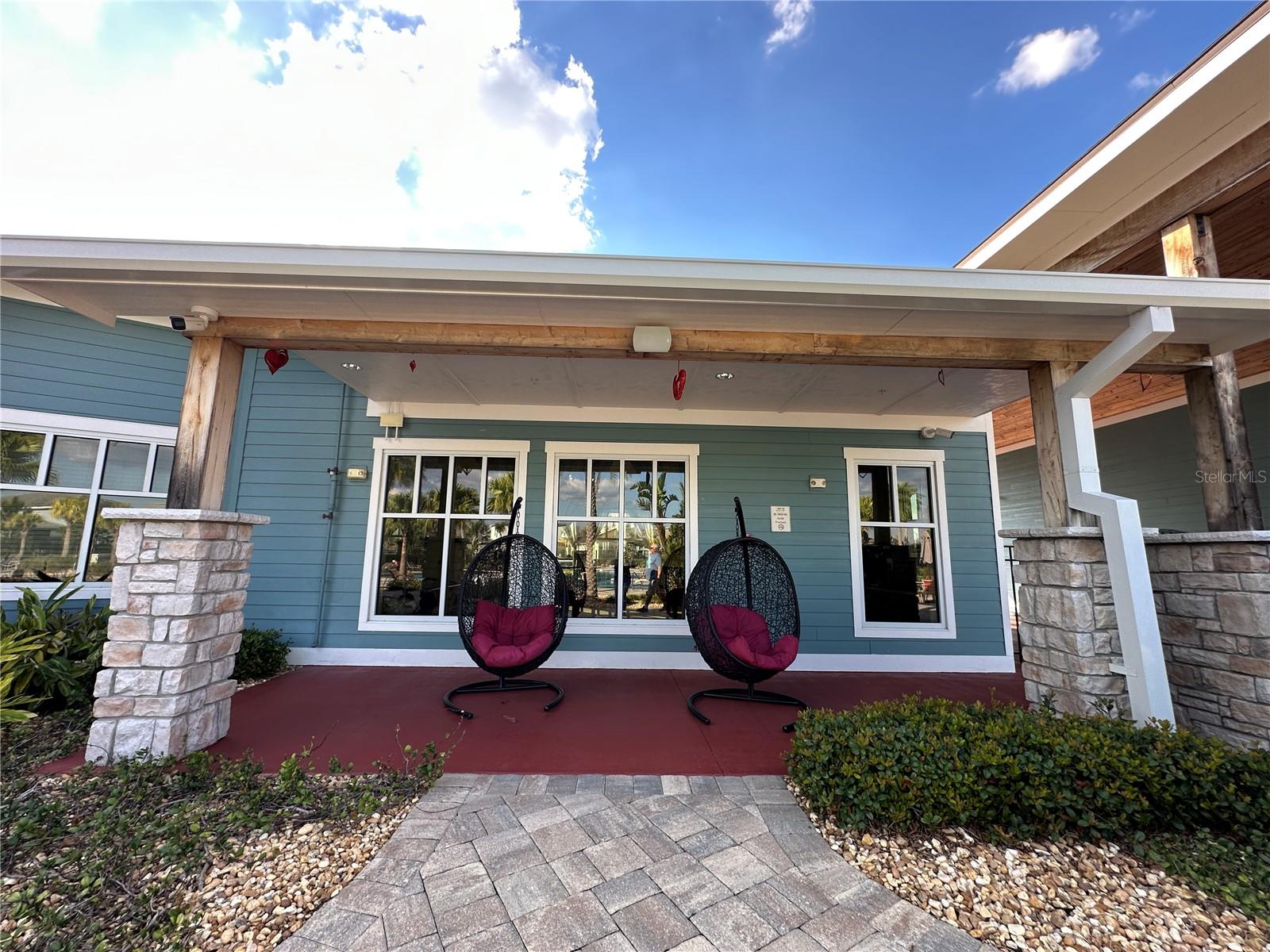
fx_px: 514
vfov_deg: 85.7
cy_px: 476
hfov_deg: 102.1
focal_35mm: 14
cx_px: 635
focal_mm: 2.22
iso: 40
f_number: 2.2
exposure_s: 1/197
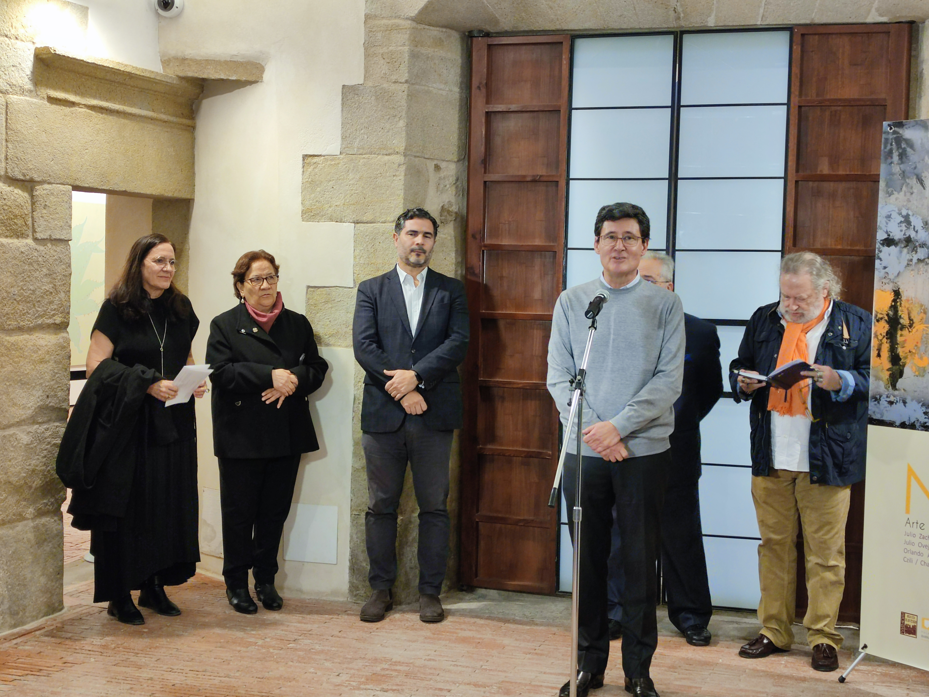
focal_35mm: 53
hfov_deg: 36.2
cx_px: 464
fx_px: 1422
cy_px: 348
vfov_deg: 27.5
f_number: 1.69
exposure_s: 1/50
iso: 217
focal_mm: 6.72
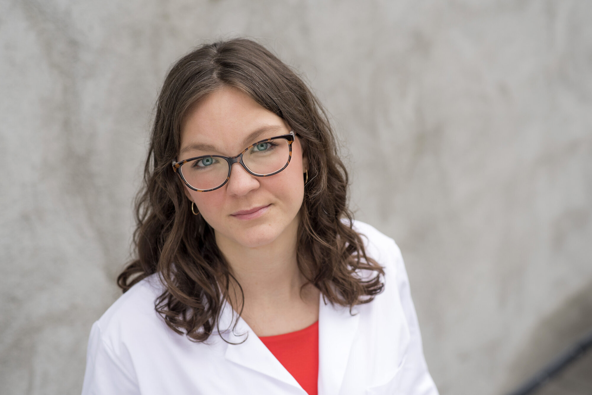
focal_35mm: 85
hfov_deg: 23.9
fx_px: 1398
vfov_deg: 16.1
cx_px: 296
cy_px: 198
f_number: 4
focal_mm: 85
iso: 400
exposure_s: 1/500
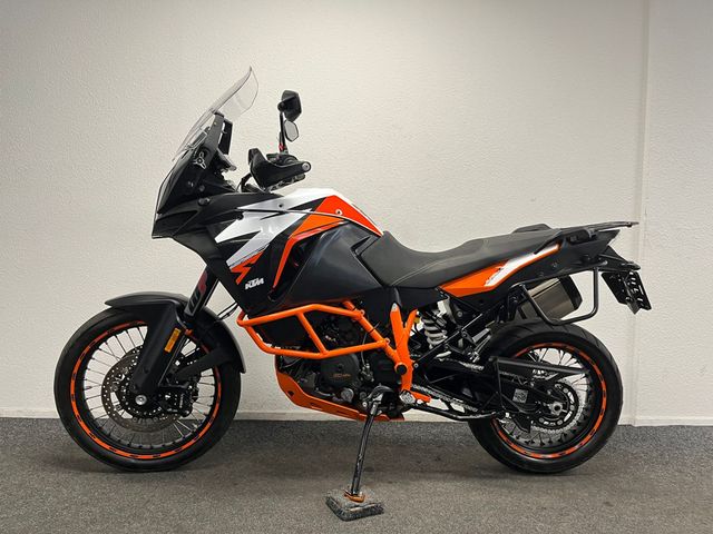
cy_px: 267
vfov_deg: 53.1
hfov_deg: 67.3
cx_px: 356
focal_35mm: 26
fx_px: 536
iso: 160
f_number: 1.6
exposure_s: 1/50
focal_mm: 5.1
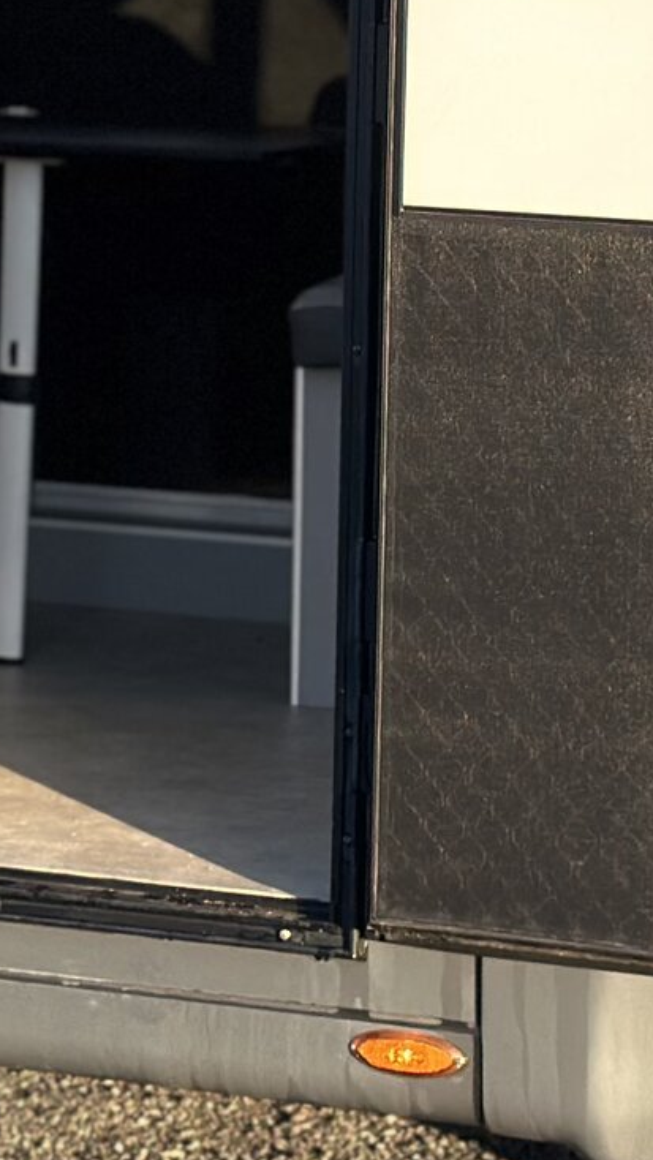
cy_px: -117
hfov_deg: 7.0
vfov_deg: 12.4
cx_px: -202
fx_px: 5263
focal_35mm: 171
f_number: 1.78
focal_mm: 6.86
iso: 80
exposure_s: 1/659
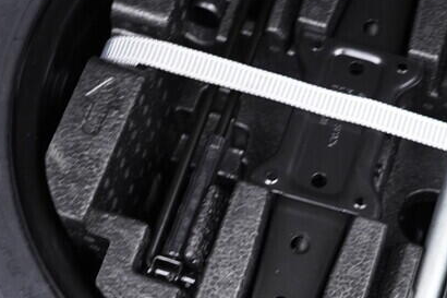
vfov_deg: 15.1
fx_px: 1117
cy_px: 217
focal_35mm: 90
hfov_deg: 22.4
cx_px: 335
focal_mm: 24
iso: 640
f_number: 2.8
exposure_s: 1/40
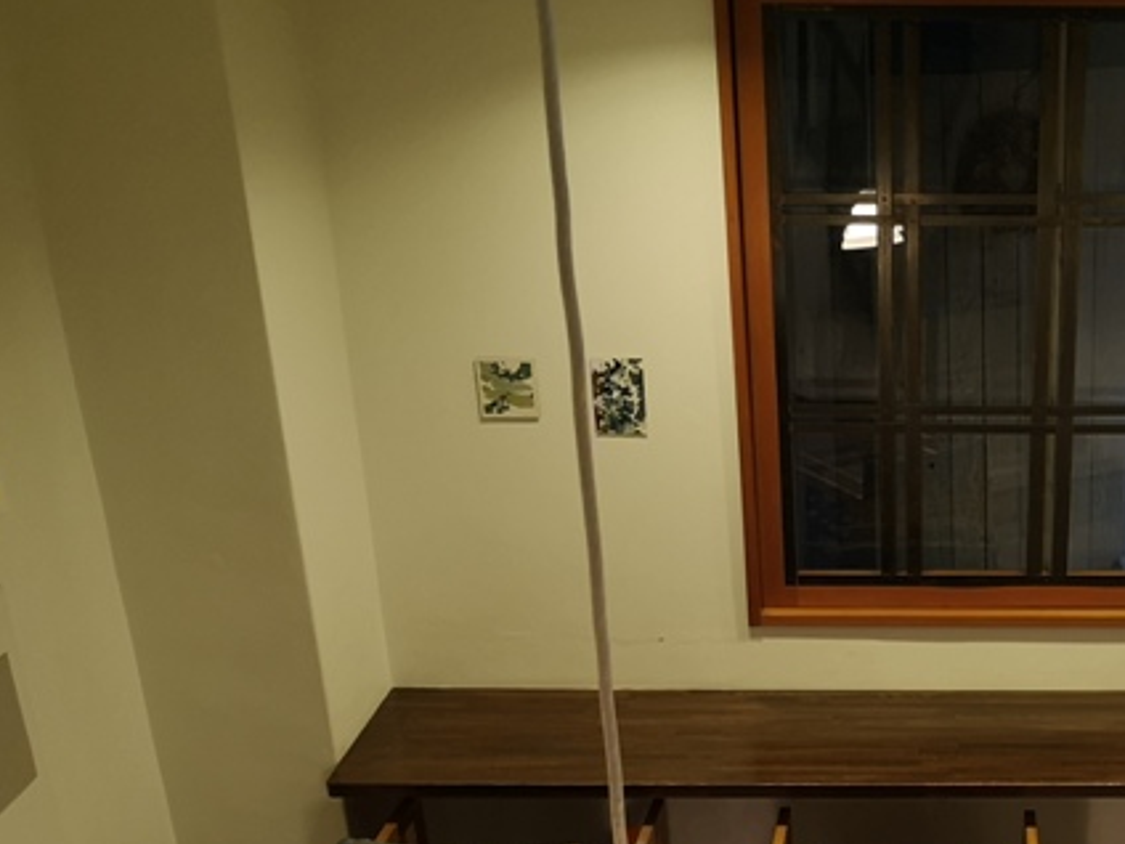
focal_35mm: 51
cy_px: 746
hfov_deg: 35.8
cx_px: 955
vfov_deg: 27.6
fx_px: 1657
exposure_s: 1/30
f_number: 1.8
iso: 250
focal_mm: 3.95
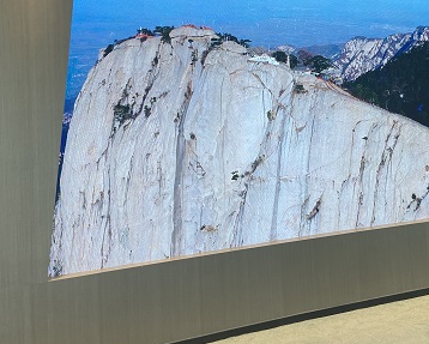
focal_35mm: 46
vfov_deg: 32.3
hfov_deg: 40.0
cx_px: 268
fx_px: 585
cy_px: 94
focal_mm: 4.25
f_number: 1.8
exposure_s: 1/100
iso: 100
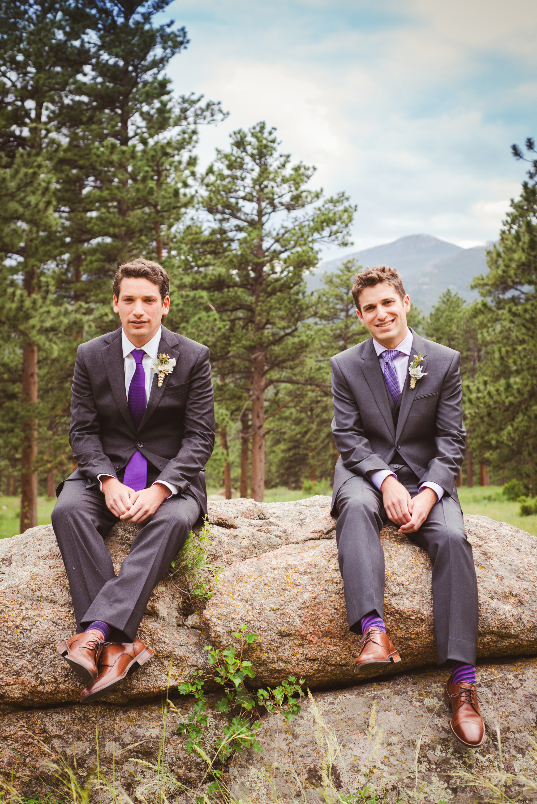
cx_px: 257
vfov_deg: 36.2
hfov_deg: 24.6
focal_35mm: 55
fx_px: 1229
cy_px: 413
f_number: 4.5
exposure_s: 1/500
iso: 400
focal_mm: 50
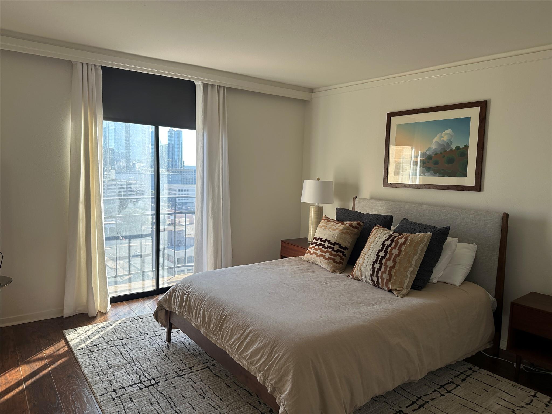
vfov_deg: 56.8
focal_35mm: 24
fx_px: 383
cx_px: 276
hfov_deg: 71.6
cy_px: 207
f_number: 1.78
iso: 80
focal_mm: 6.86
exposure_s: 1/234
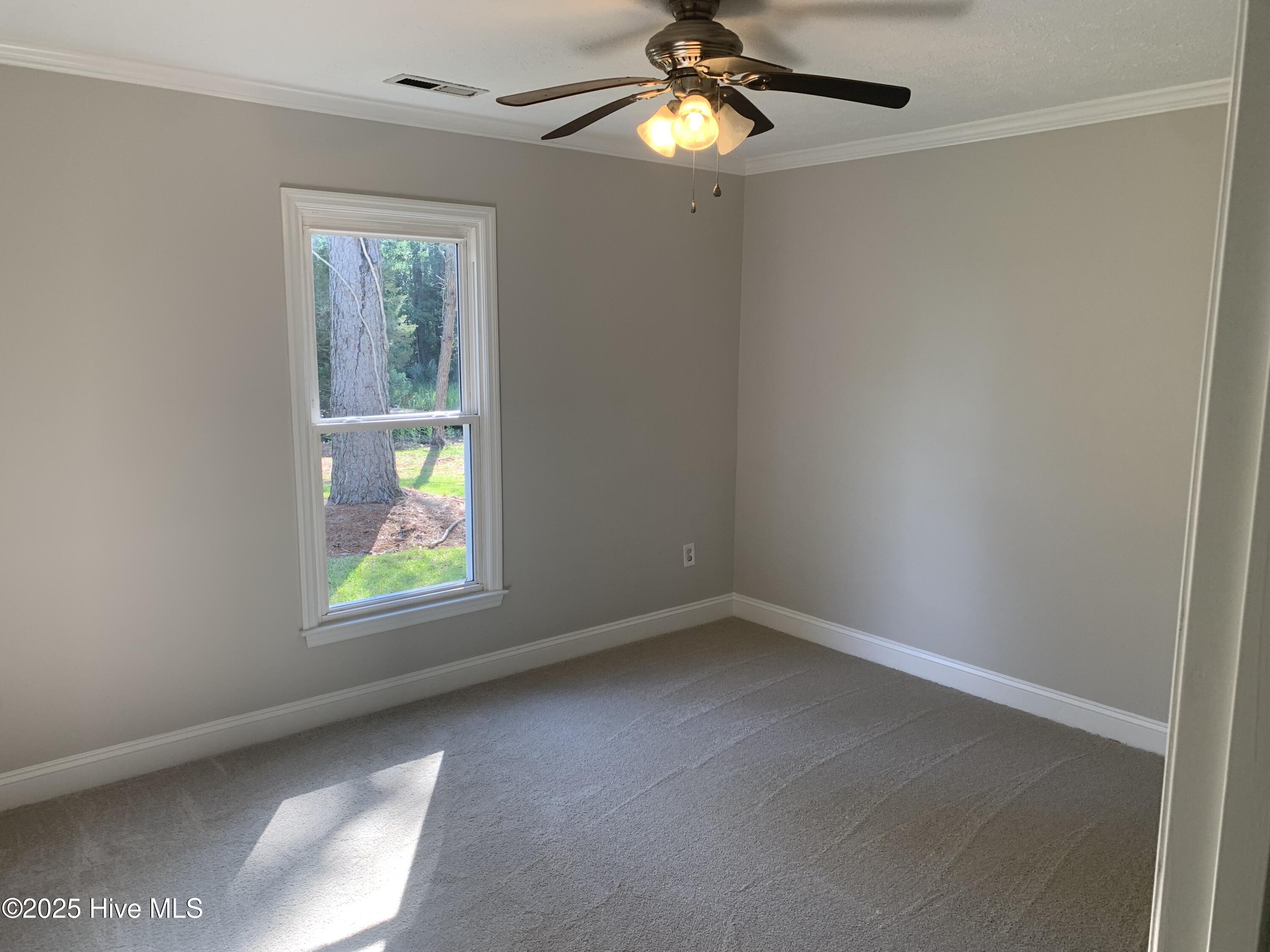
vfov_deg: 53.1
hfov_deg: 67.3
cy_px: 476
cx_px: 635
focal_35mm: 26
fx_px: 954
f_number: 1.8
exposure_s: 1/121
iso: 50
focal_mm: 4.25
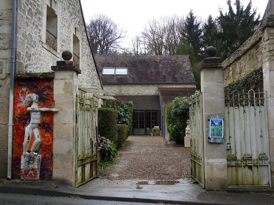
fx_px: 285
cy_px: 102
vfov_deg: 39.6
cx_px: 137
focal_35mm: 36
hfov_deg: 51.4
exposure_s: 1/350
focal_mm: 6.3
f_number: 3.9
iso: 80
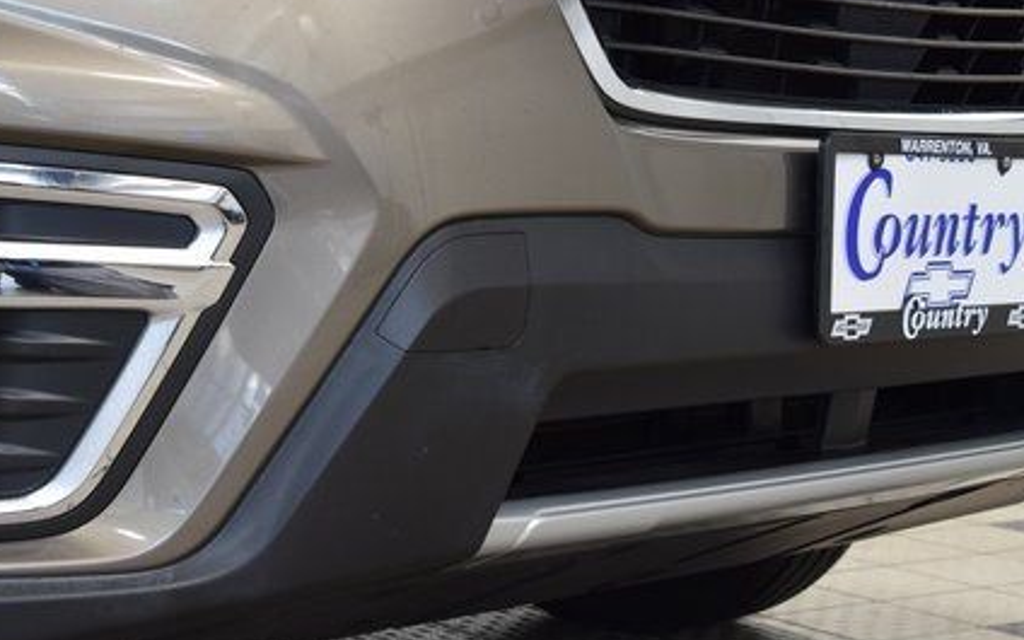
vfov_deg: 16.2
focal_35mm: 81
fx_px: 2254
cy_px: 284
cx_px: 485
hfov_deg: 25.6
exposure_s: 1/15
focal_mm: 35
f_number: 6.3
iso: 560
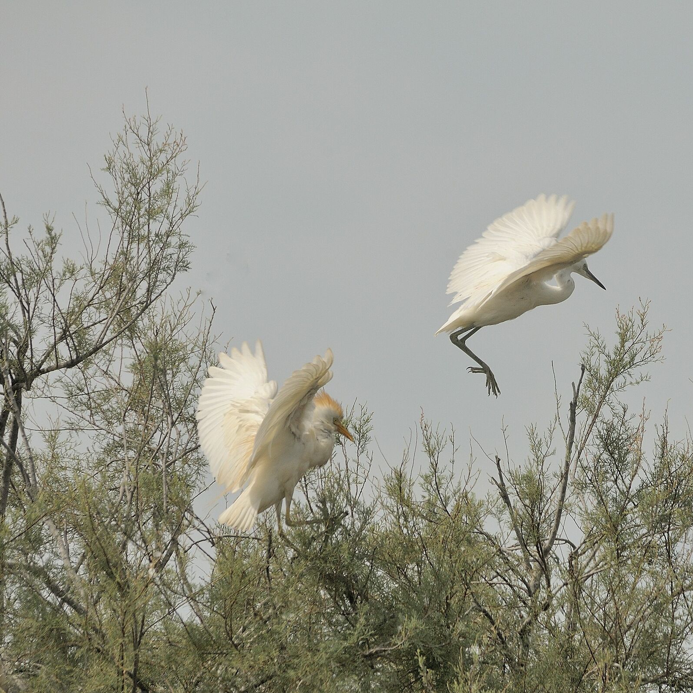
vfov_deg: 1.8
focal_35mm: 960
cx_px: 487
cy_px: 346
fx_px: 21744
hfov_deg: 1.8
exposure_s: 1/1000
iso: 320
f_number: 13
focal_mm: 500
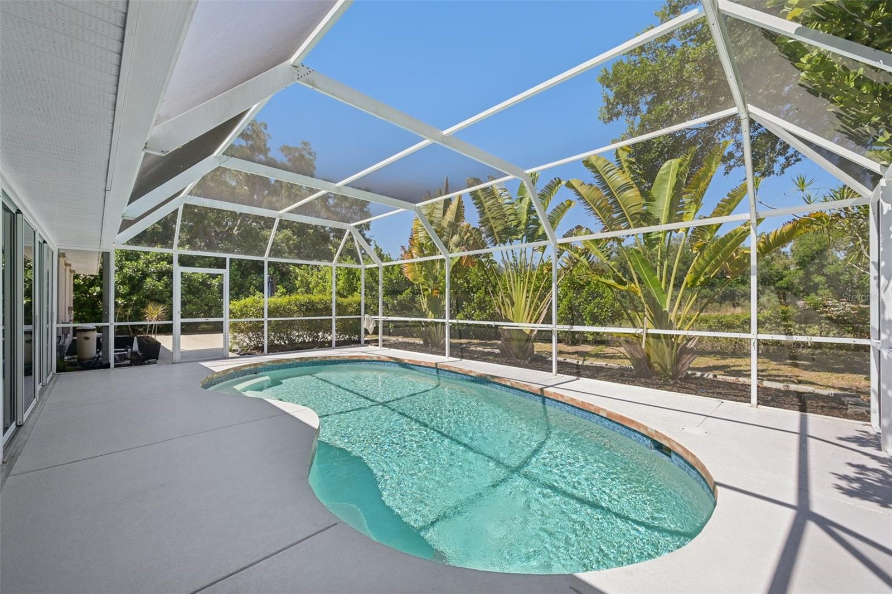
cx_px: 446
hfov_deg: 104.3
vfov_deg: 81.2
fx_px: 347
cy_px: 297
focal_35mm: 14
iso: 400
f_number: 8
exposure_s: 1/800
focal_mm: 14
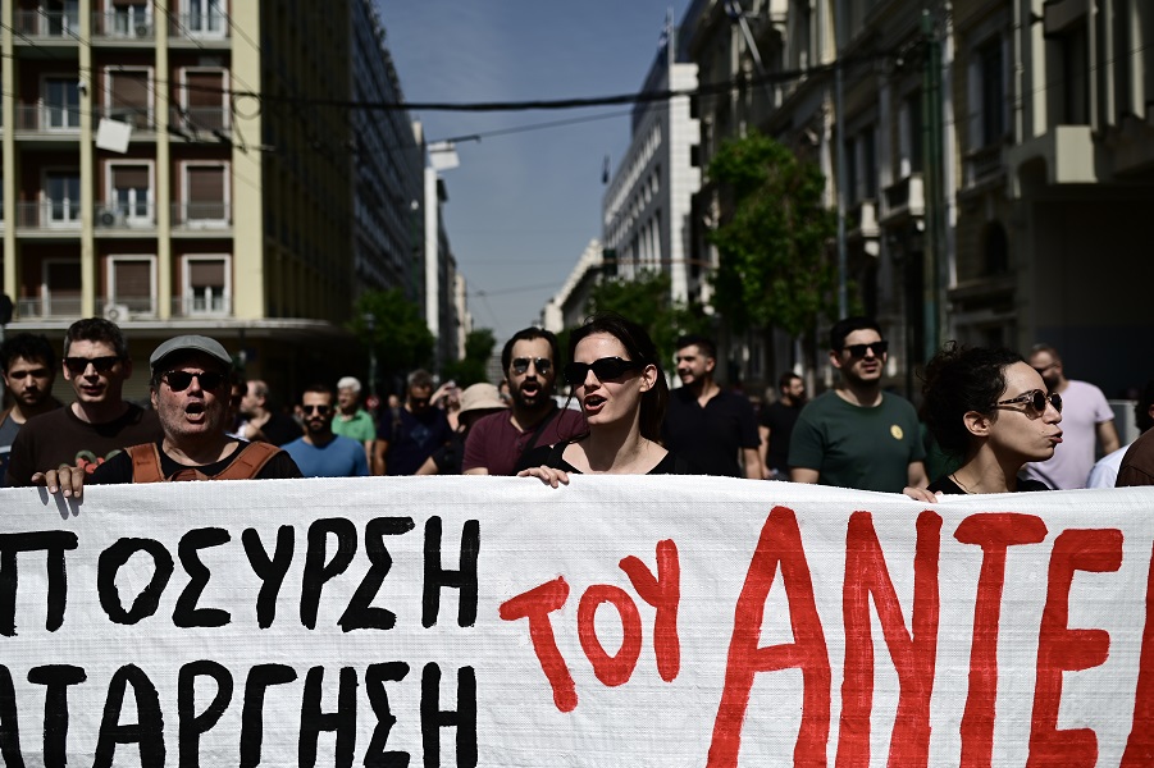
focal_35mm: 35
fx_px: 1121
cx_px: 577
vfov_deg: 37.8
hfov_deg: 54.5
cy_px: 384
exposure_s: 1/6400
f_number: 2.5
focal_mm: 35
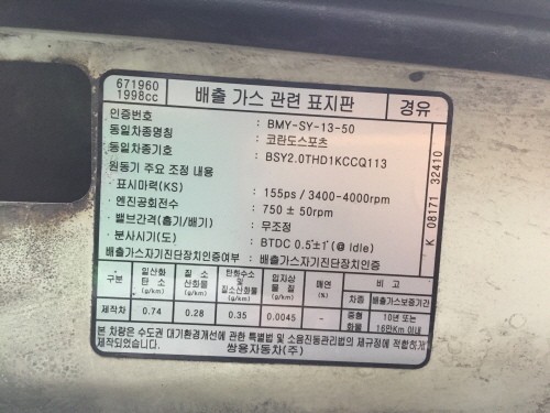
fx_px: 461
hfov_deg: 61.7
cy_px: 206
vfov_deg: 48.2
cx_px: 275
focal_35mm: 29
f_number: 2.2
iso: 125
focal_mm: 4.15
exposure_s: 1/30
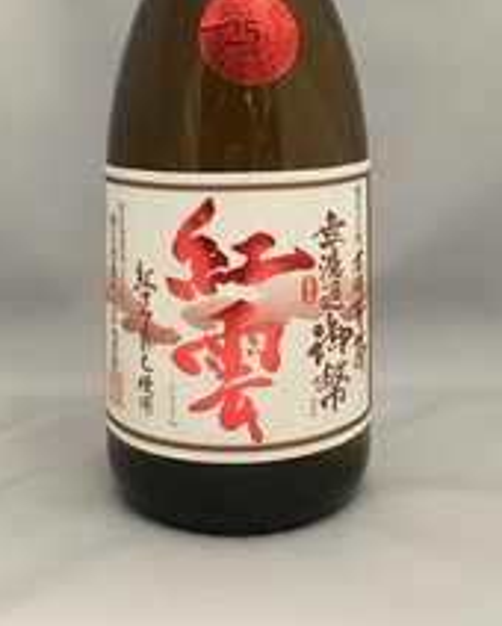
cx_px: 245
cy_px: 100
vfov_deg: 37.0
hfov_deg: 31.5
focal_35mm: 48
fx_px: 890
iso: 250
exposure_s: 1/15
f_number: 2.2
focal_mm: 4.15
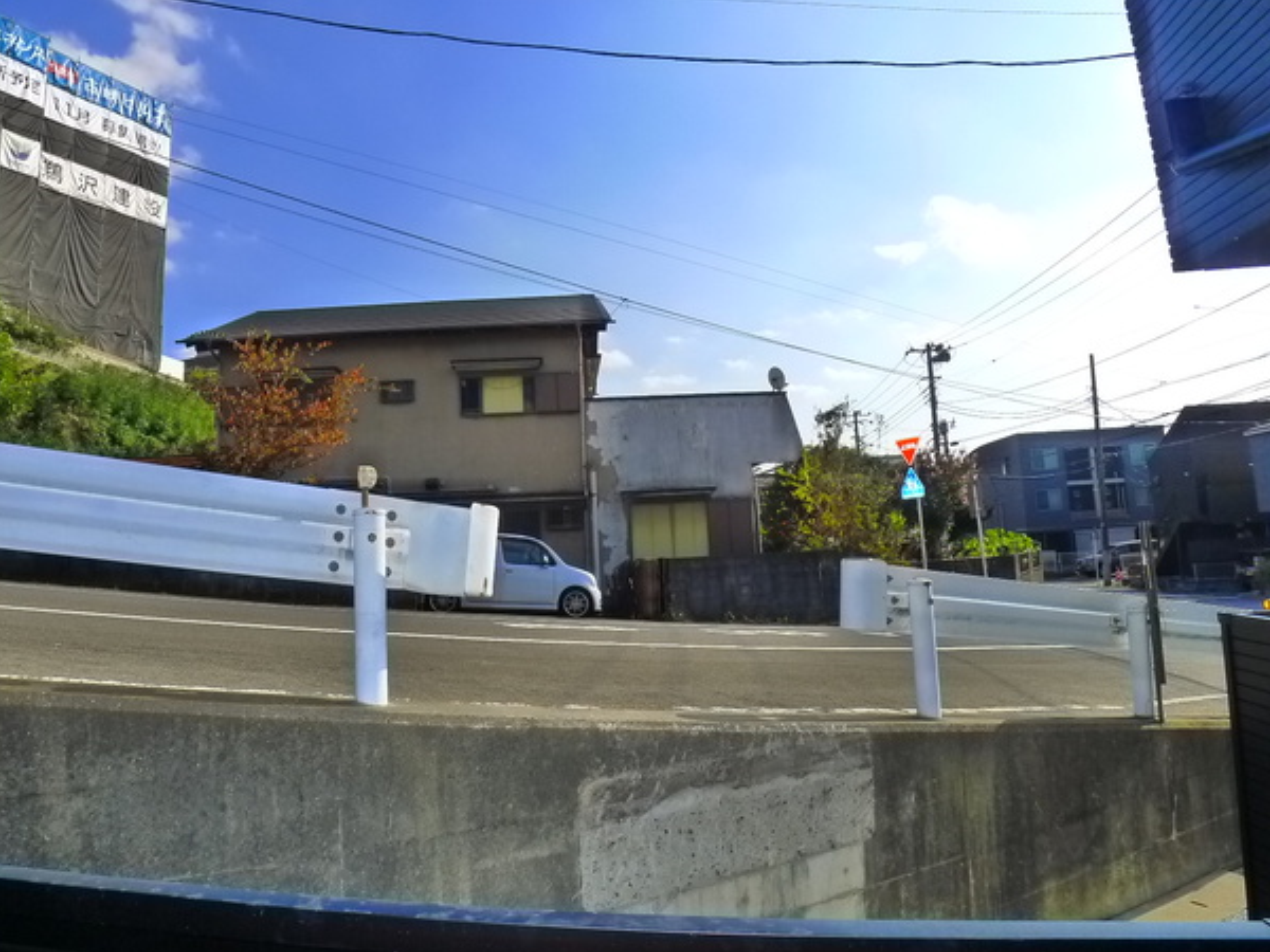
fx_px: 1027
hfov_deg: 63.2
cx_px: 557
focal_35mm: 28
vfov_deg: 49.7
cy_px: 437
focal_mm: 5.1
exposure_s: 1/800
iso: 400
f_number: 4.5
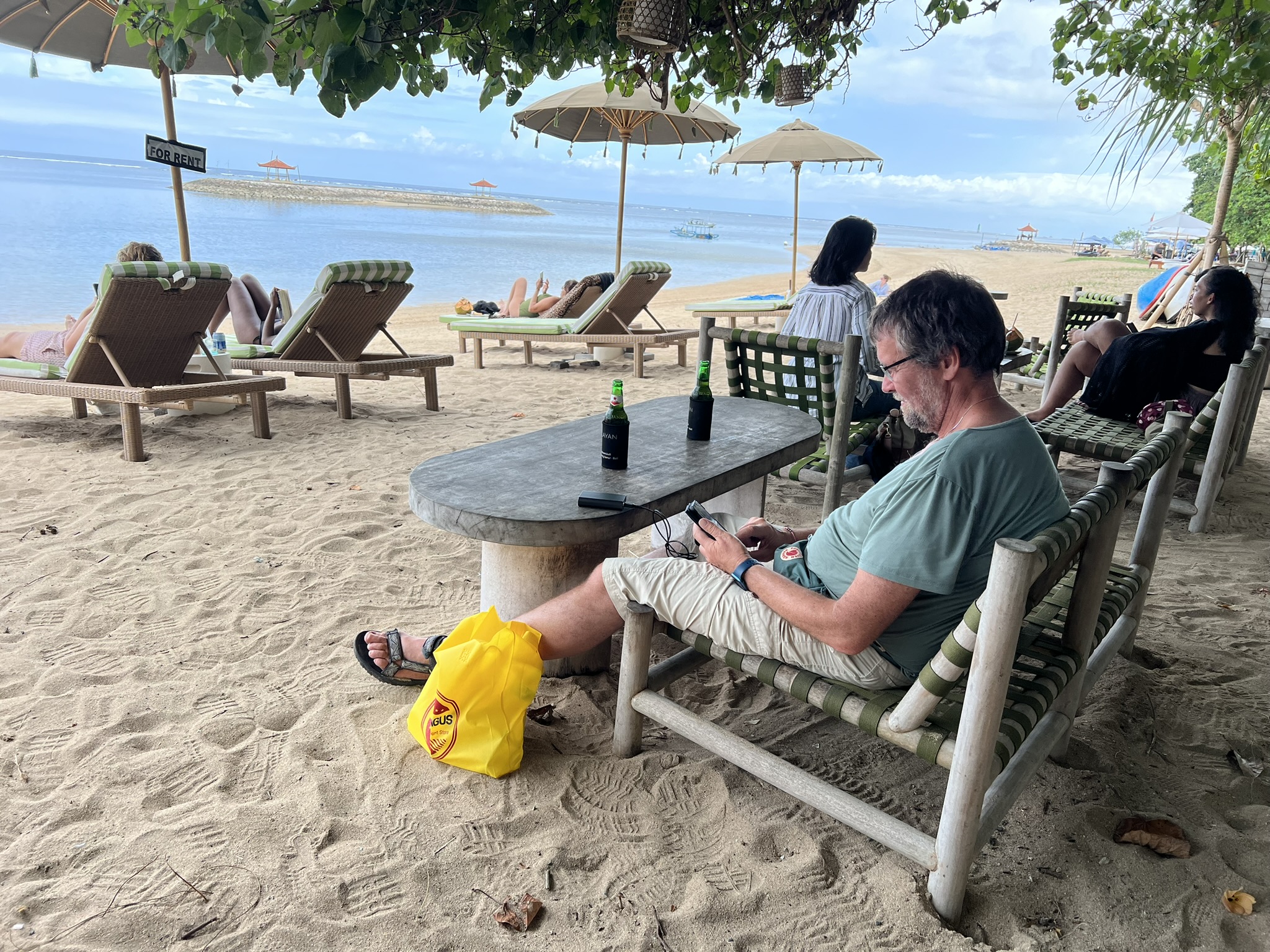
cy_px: 476
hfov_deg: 67.3
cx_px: 635
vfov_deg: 53.1
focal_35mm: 26
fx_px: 954
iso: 50
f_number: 1.5
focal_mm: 5.7
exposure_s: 1/1000
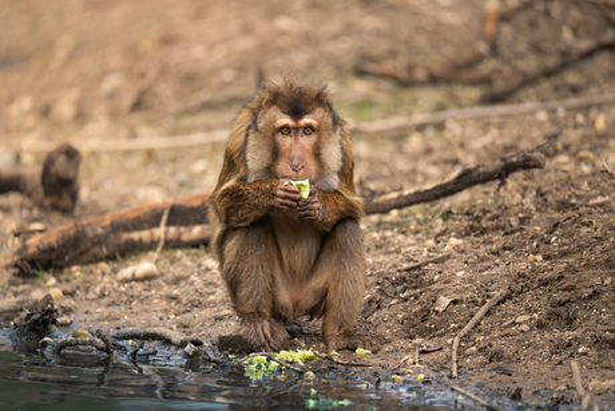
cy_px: 206
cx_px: 308
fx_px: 10253
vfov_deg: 2.3
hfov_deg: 3.4
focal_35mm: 600
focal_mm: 600
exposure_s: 1/800
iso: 800
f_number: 6.3
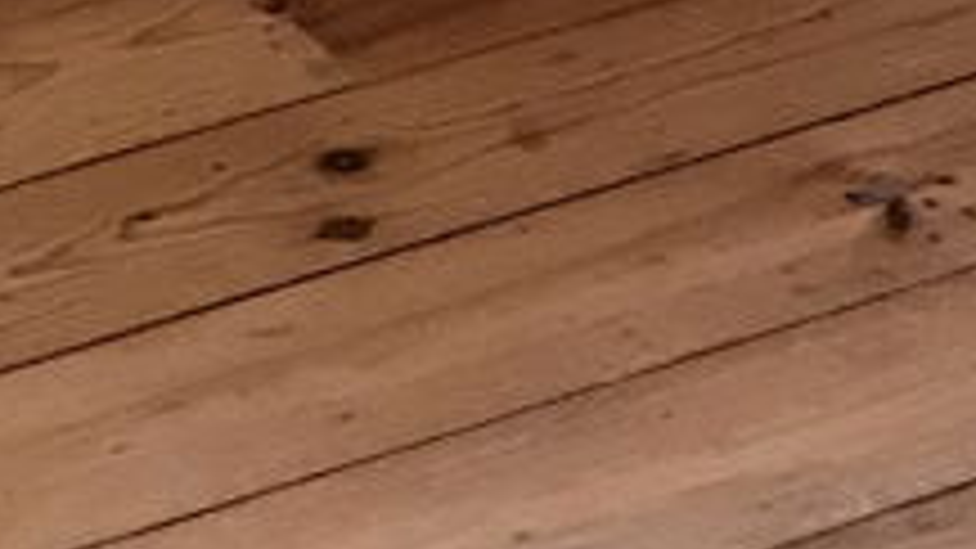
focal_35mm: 225
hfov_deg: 9.4
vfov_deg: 4.9
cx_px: -234
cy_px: -1634
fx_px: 5822
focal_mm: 3.99
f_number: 1.8
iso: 100
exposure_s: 1/9
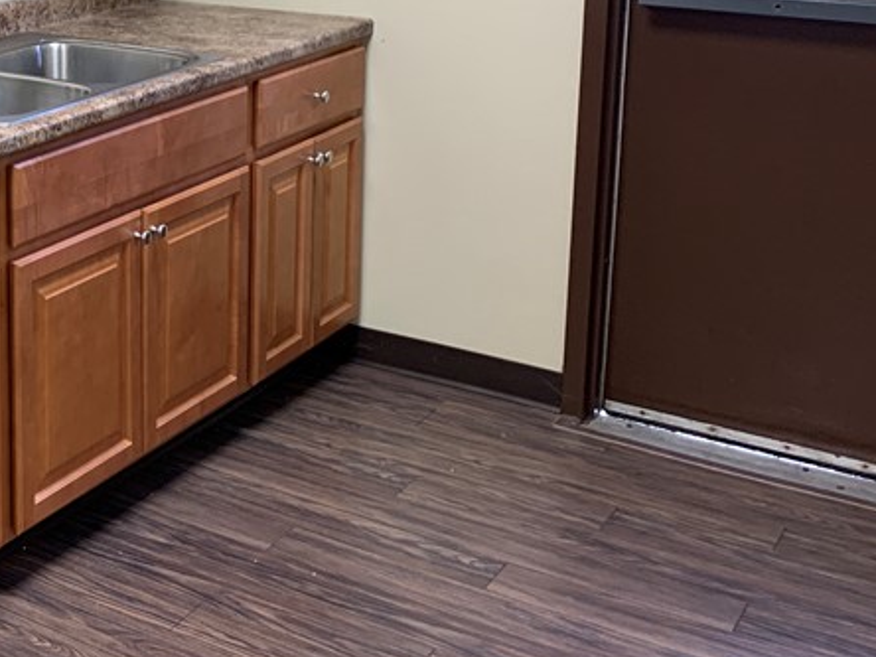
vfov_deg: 23.7
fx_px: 1518
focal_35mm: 60
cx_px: -112
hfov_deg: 28.8
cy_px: 47
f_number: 1.8
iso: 125
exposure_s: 1/60
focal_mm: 4.25
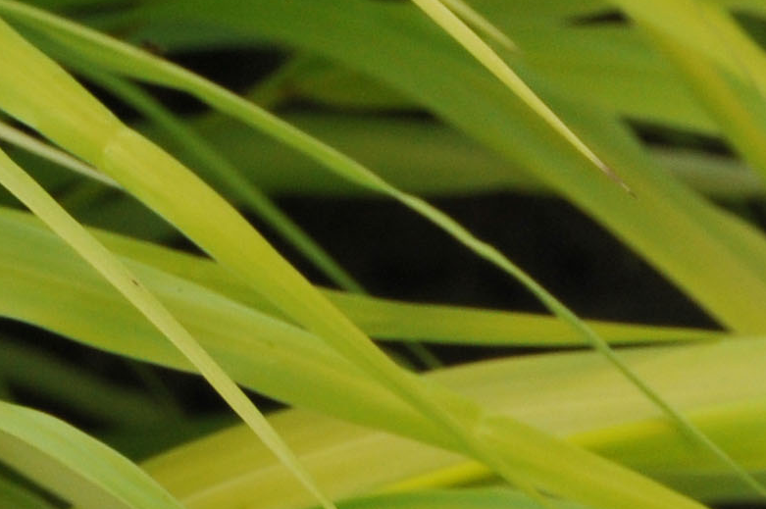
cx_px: -852
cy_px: -201
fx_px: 19597
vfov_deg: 1.5
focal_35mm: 922
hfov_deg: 2.2
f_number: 13
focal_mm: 112
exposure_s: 1/50
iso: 400
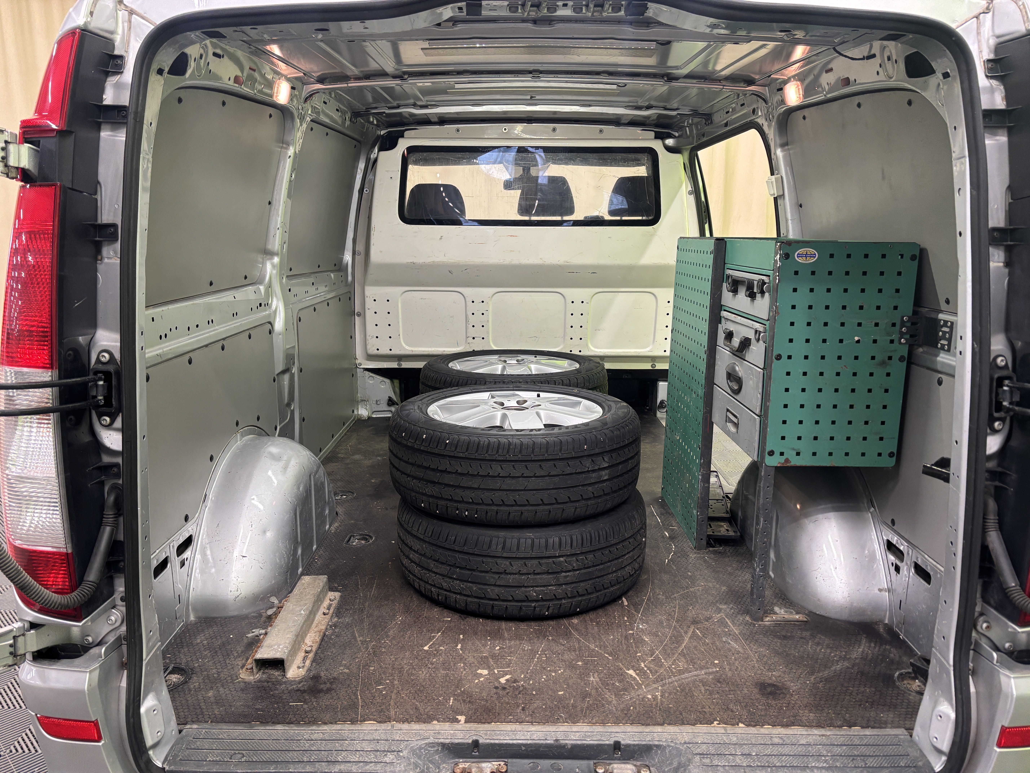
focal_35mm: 26
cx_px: 515
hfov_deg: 67.3
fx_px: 774
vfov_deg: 53.1
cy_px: 386
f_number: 1.6
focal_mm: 5.96
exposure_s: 1/50
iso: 125
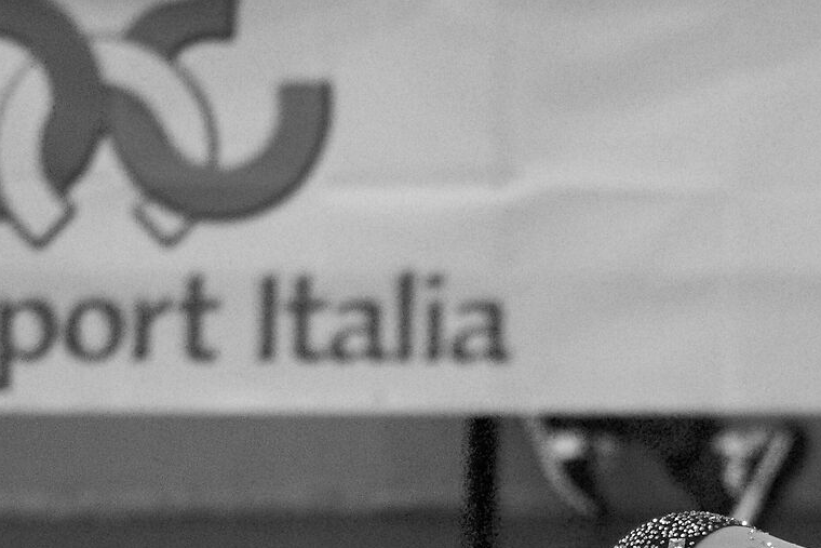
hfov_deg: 3.6
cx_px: 565
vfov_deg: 2.4
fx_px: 13183
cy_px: 760
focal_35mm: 578
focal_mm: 183
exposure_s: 1/800
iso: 8000
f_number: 4
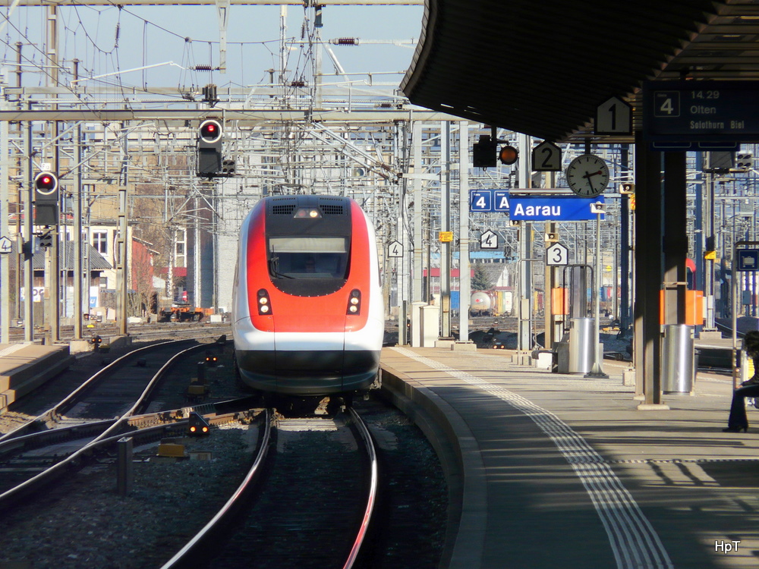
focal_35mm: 404
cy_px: 284
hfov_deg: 4.9
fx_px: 8858
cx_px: 380
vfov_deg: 3.7
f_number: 5.6
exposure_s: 1/400
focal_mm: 66.3
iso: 100
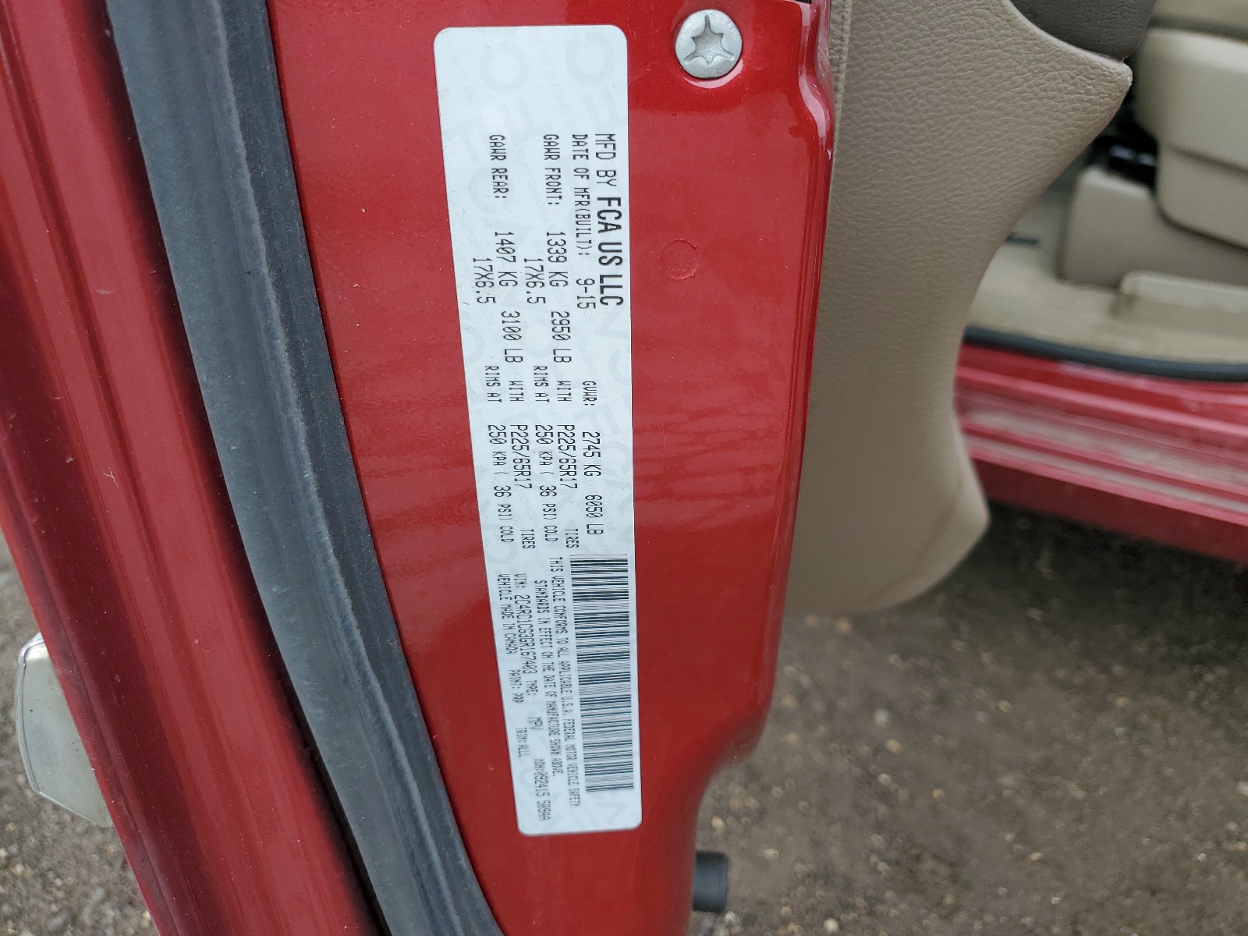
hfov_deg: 67.3
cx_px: 624
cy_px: 468
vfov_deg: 53.1
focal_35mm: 26
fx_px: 937
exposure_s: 1/625
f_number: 1.5
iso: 50
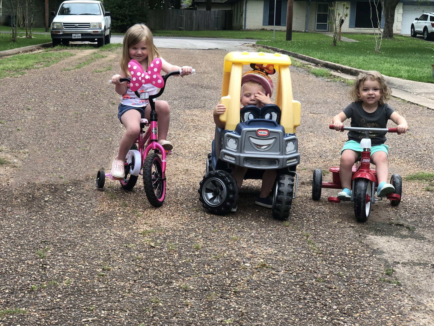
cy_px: 139
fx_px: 815
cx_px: 164
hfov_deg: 29.7
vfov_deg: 22.6
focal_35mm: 65
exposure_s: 1/120
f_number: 2.4
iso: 32
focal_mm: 6
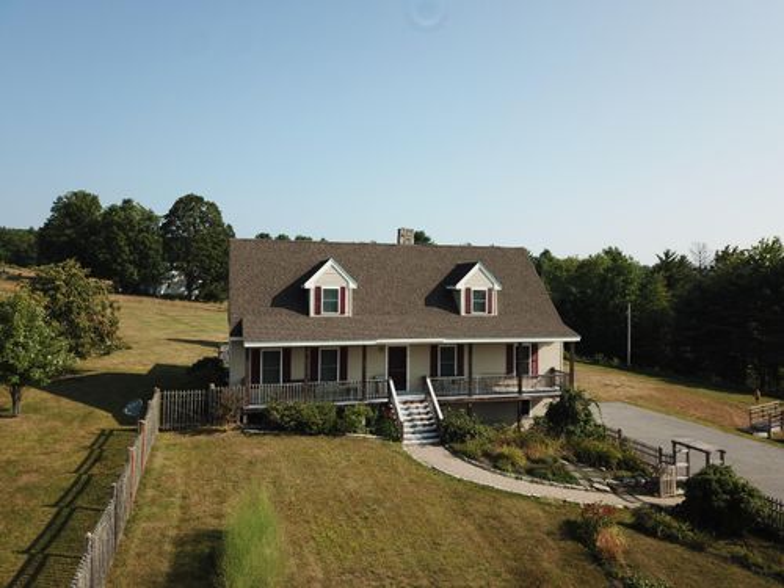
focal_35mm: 26
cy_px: 294
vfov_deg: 53.1
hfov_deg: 67.3
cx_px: 392
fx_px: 589
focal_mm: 4.73
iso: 100
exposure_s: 1/1309
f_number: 2.2
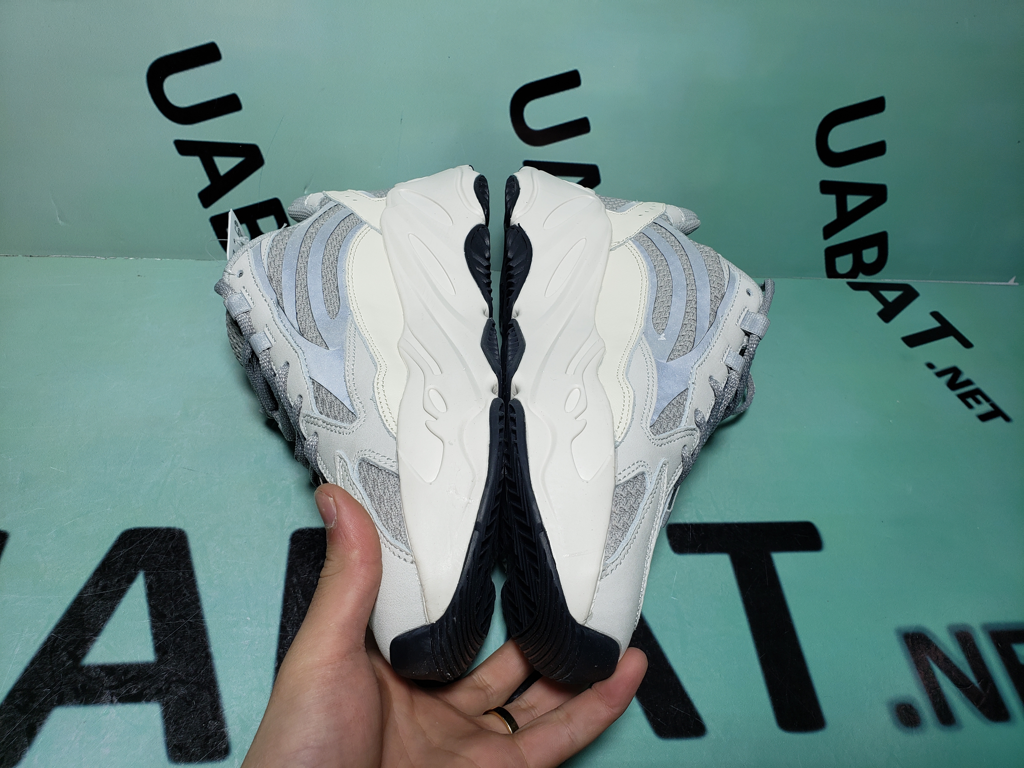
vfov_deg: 53.1
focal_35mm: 26
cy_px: 384
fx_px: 769
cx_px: 512
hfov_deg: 67.3
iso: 50
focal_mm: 4.3
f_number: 2.4
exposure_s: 1/291
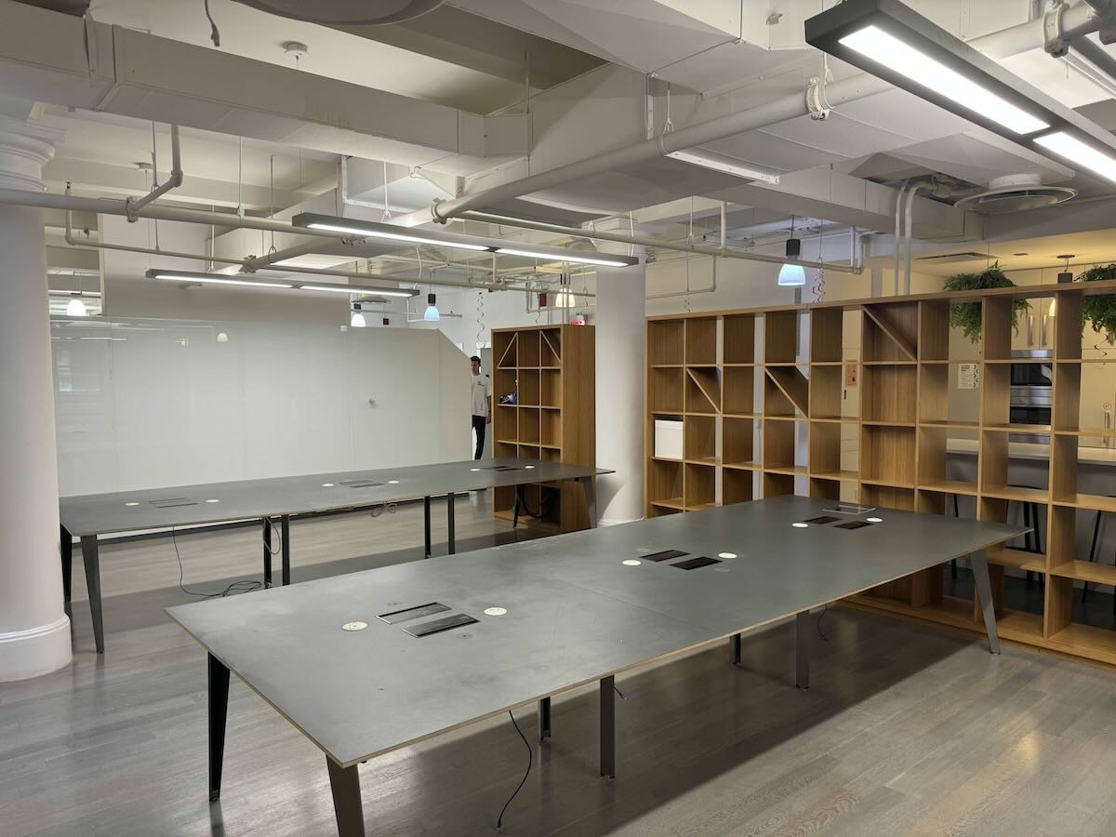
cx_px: 558
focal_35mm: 24
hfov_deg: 71.6
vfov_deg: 56.8
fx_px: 774
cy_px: 418
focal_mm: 6.76
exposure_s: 1/60
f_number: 1.78
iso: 100
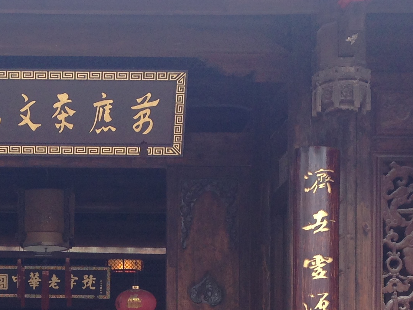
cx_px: 39
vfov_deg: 14.4
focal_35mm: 100
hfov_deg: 19.3
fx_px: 1193
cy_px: 356
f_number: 2.4
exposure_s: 1/120
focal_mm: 4.12
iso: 50
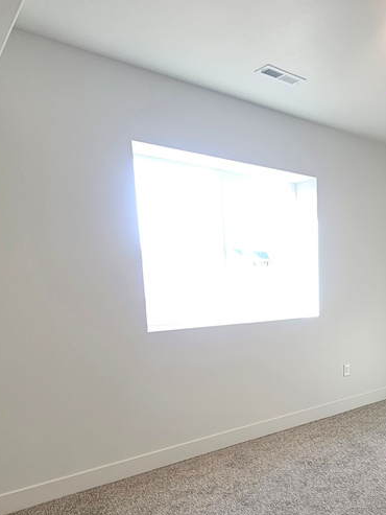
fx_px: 401
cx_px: 352
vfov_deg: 63.3
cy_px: 351
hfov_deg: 46.1
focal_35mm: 27
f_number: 2.2
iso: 64
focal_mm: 2.2
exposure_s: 1/60
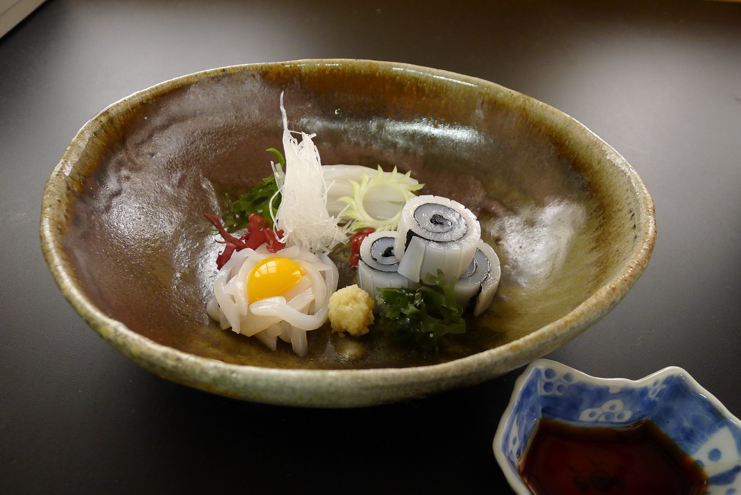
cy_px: 248
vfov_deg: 53.2
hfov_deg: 73.7
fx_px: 494
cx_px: 370
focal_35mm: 24
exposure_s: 1/60
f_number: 2
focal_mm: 5.1
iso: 250
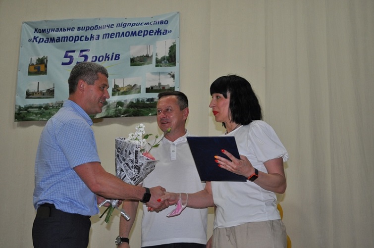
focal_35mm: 60
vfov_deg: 22.6
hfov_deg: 33.4
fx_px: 622
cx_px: 187
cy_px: 124
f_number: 5.3
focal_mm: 40
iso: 800
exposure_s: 1/60
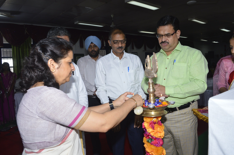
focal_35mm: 27
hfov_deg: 67.4
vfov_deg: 47.8
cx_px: 117
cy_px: 78
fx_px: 175
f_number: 5.6
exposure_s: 1/125
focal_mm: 18
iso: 200
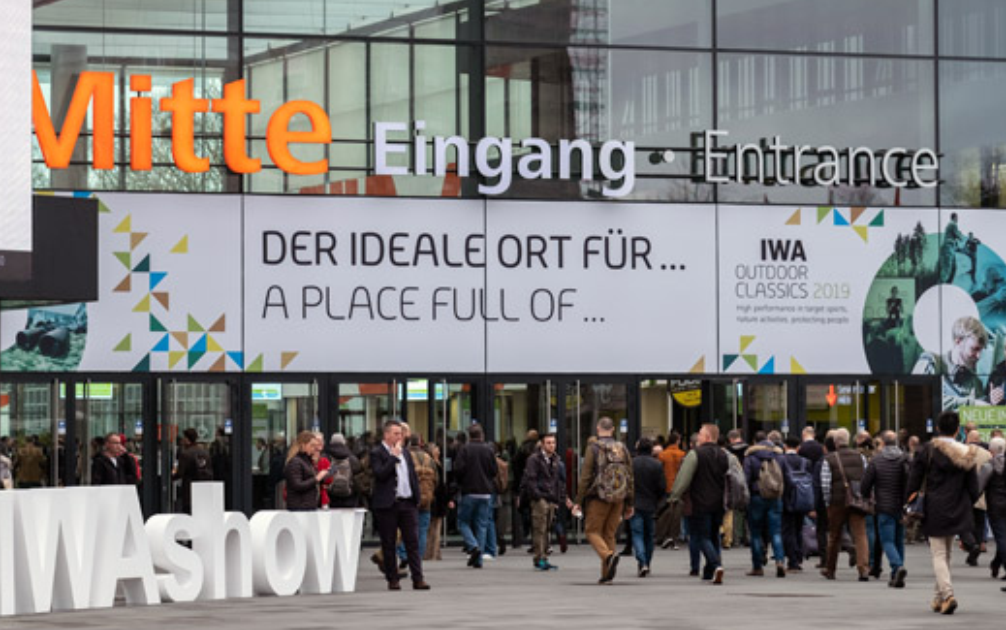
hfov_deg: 14.2
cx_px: 392
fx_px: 4032
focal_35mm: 147
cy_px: 197
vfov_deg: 8.9
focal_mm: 71.5
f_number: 3.6
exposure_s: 1/125
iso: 400
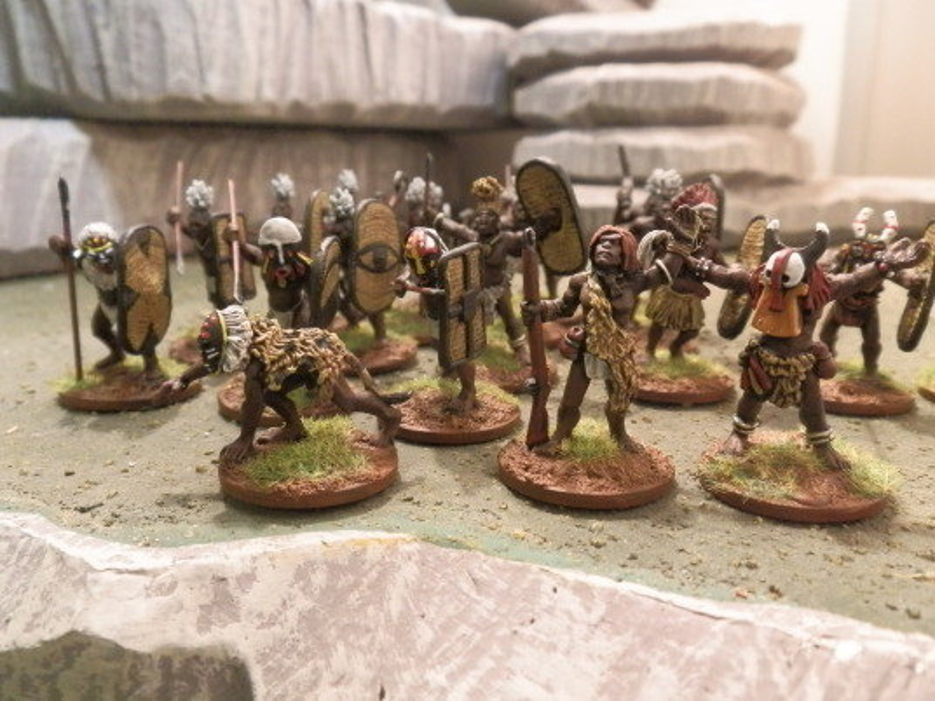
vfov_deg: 49.7
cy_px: 350
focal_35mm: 28
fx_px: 756
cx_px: 468
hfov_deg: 63.4
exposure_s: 1/50
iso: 400
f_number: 3.1
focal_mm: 5
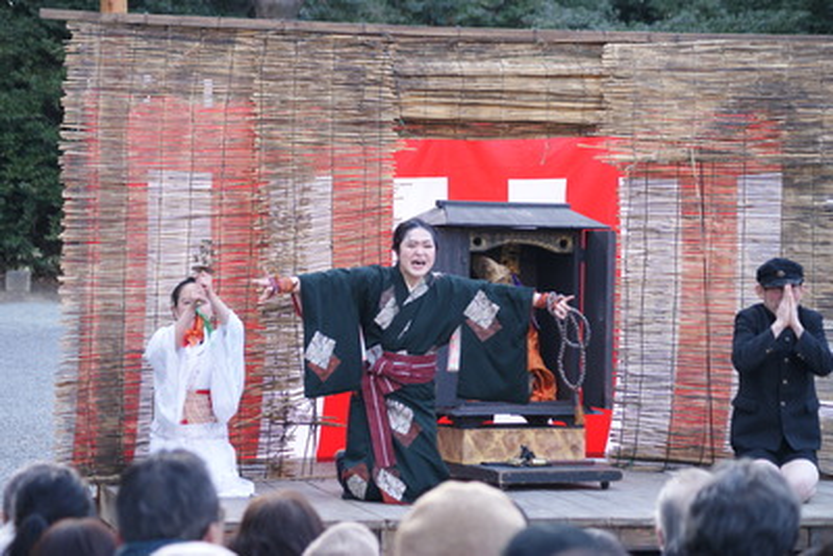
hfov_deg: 16.1
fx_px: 2951
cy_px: 278
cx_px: 416
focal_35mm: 128
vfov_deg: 10.8
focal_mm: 85
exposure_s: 1/60
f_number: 4
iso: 400
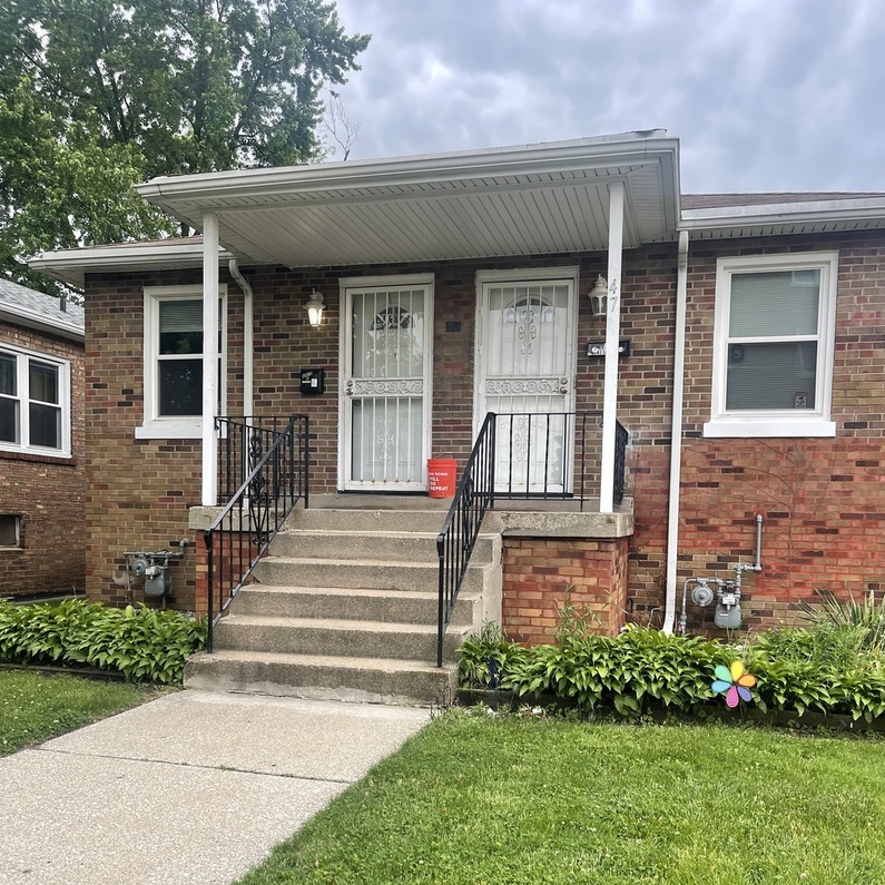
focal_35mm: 30
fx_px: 868
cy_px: 553
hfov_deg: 54.0
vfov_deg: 53.4
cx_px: 443
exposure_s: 1/241
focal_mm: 5.1
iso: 32
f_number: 1.6
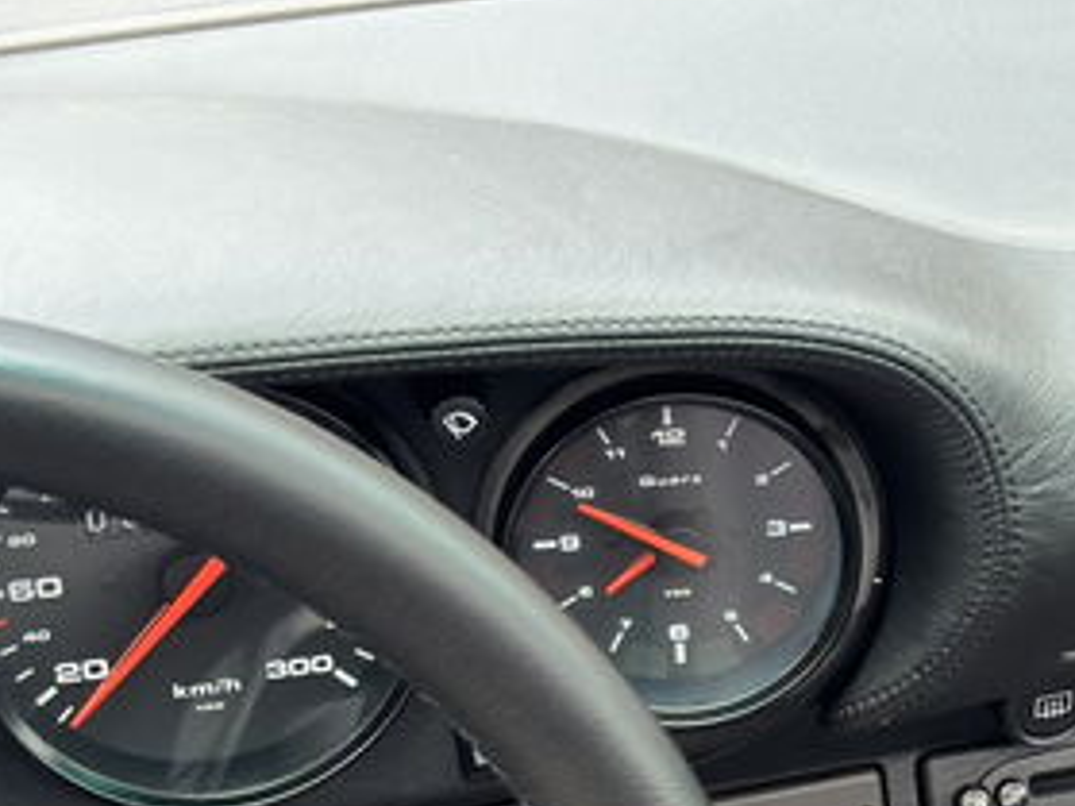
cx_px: 1148
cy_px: 1018
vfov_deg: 11.0
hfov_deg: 14.6
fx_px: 4097
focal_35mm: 132
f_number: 1.78
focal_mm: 6.86
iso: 125
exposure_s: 1/171
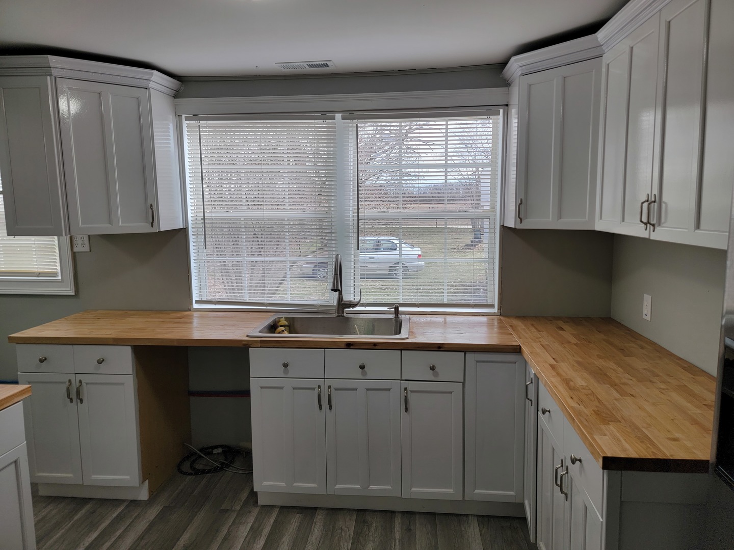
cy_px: 275
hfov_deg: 71.6
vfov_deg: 56.8
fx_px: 509
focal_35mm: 24
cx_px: 367
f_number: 1.8
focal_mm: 6.7
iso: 40
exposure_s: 1/120
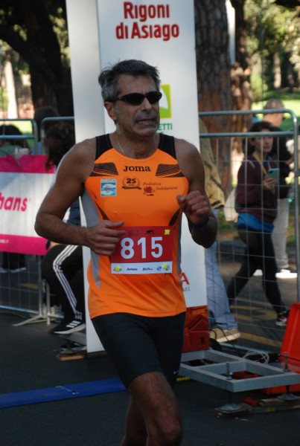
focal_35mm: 112
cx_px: 150
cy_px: 223
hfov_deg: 12.2
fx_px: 1399
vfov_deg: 18.1
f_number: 5.6
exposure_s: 1/500
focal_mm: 75
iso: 1000
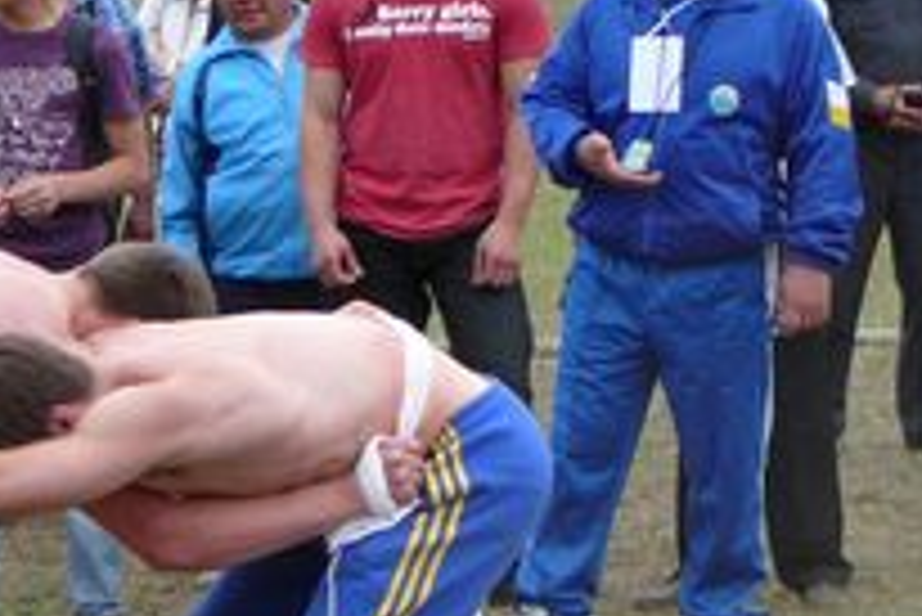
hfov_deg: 10.5
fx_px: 4998
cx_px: 148
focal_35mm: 195
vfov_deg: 7.1
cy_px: 366
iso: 80
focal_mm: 11.5
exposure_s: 1/500
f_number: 3.7
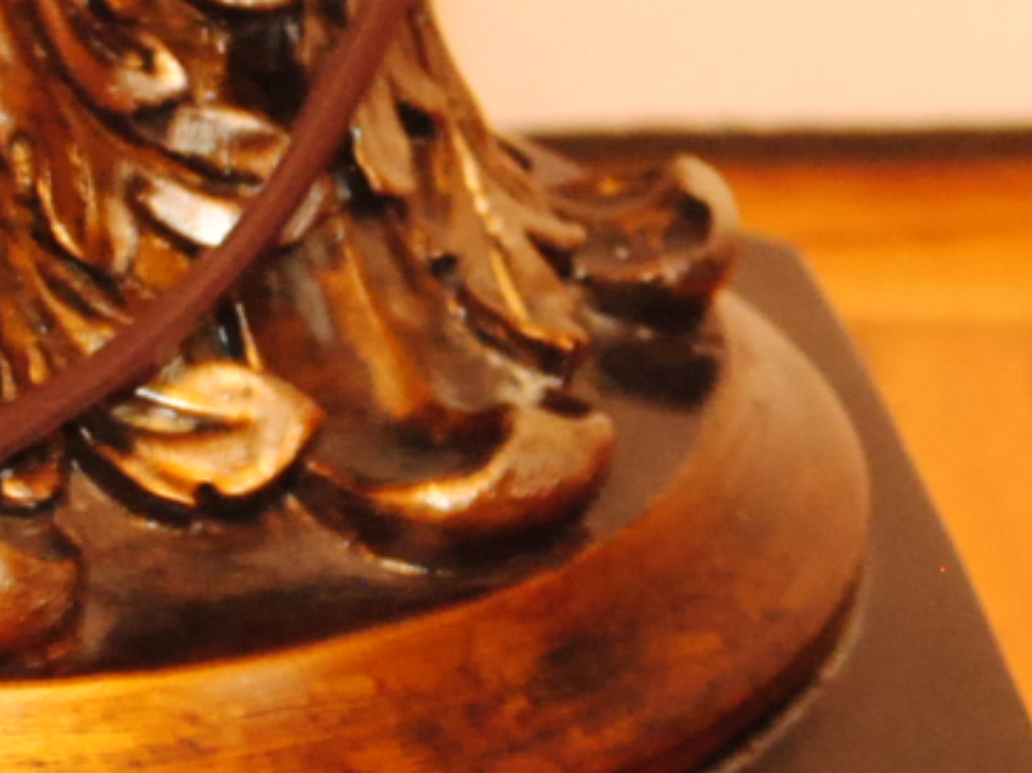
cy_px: 117
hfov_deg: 8.5
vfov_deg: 6.4
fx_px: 6884
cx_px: -82
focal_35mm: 231
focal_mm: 30
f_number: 4.5
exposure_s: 1/8
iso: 800
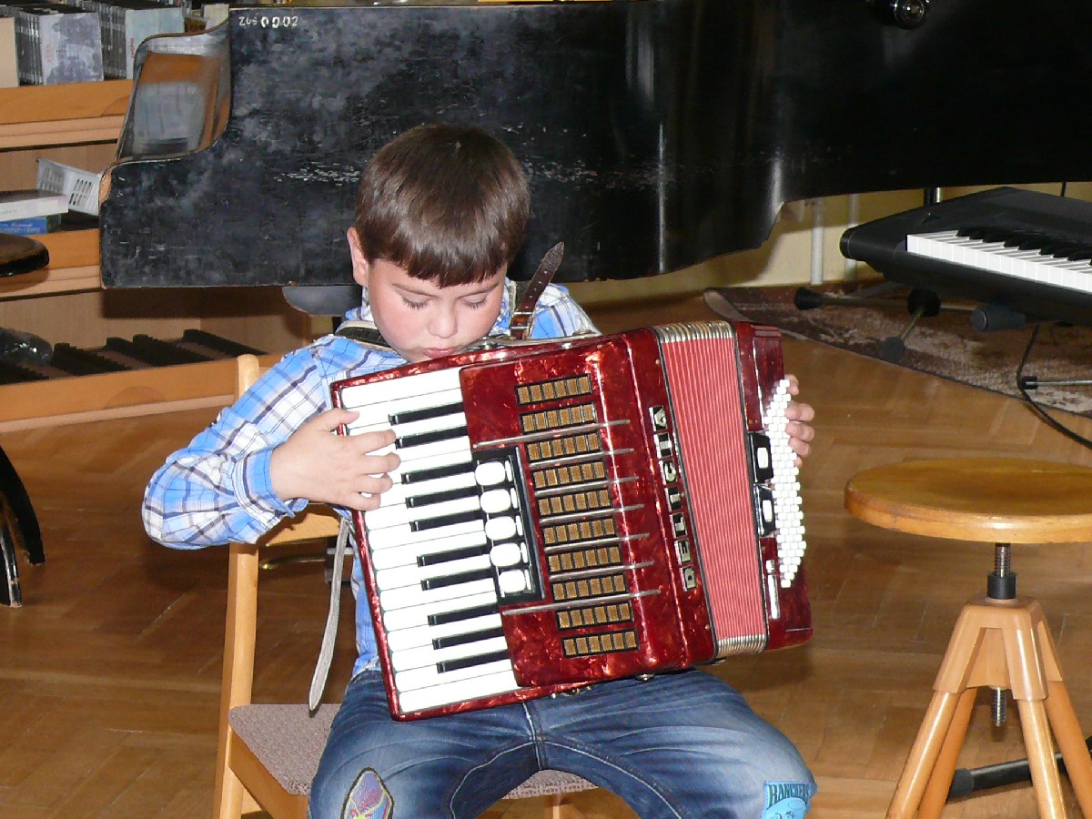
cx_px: 546
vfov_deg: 11.6
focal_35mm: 128
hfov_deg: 15.4
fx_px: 4038
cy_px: 410
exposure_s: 1/30
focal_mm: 15.2
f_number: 3.2
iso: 200
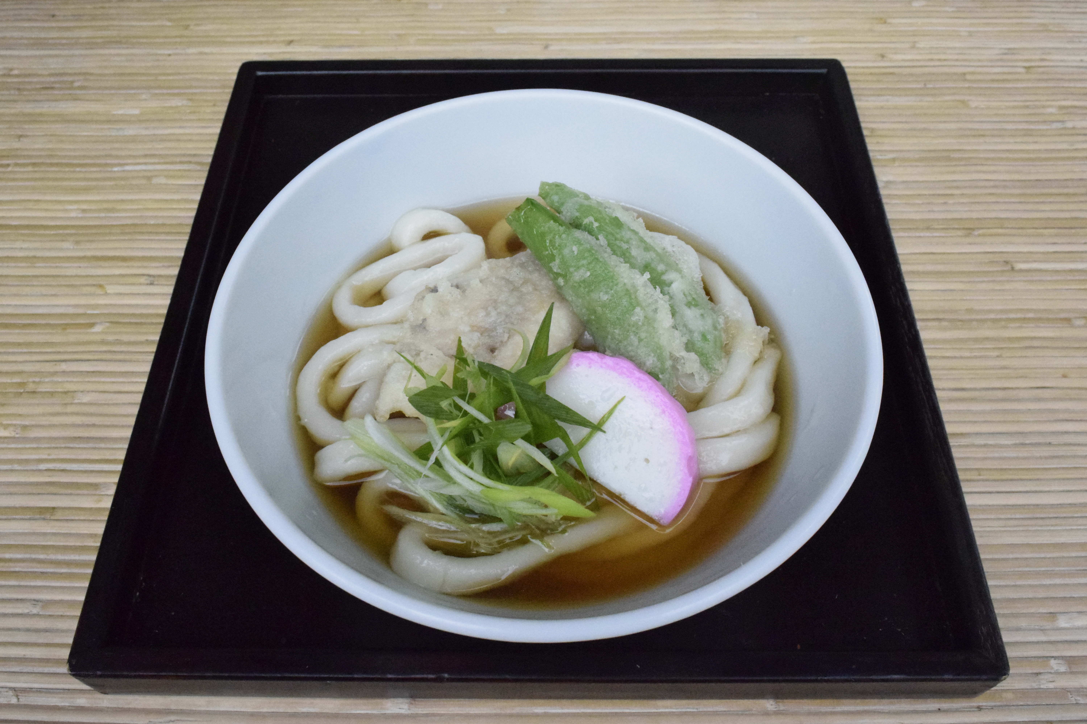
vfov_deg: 40.0
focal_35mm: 33
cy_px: 362
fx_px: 996
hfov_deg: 57.2
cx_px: 544
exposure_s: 1/1000
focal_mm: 22
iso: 12800
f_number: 16
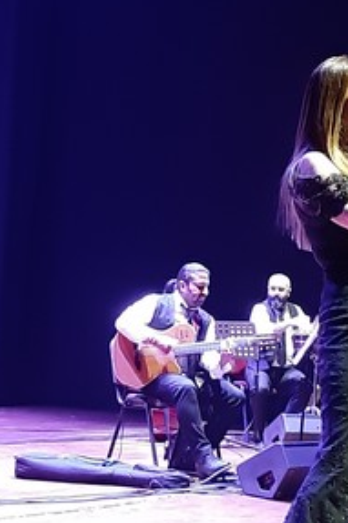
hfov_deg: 27.6
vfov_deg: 41.8
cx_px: 310
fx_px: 682
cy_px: 306
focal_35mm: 47
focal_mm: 3.93
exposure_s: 1/25
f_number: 1.7
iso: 400
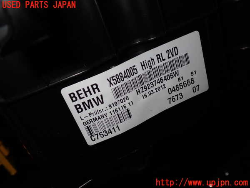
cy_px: 94
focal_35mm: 32
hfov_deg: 56.8
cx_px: 125
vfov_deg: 44.2
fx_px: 231
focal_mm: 5.79
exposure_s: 1/30
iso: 200
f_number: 7.1
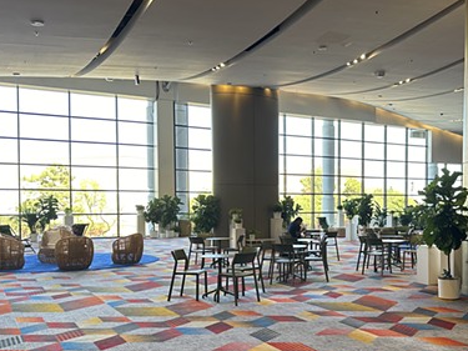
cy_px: 217
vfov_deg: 34.9
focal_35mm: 41
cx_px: 323
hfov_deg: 44.9
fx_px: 554
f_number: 1.8
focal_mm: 6.9
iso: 80
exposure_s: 1/120
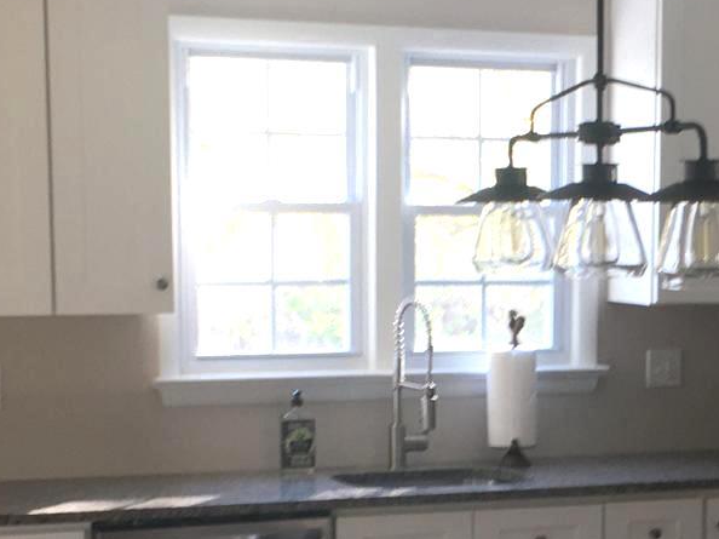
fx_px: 2076
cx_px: 608
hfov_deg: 19.4
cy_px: 466
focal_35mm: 100
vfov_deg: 14.7
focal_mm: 4.15
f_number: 2.2
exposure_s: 1/30
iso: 25
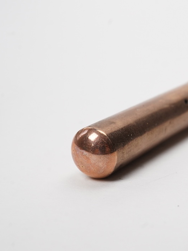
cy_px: 131
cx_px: 196
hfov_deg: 20.5
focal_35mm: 69
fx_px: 500
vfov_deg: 28.2
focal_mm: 30
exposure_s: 1/100
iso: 400
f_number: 20
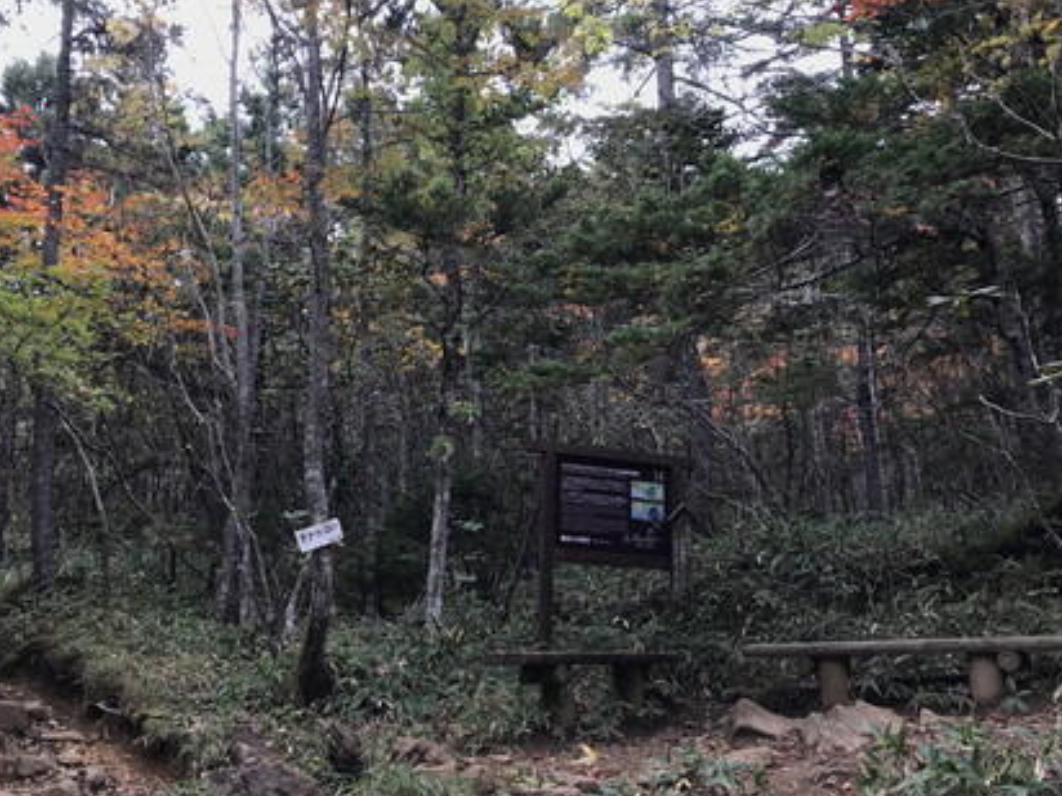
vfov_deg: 41.8
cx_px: 490
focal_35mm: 34
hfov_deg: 53.9
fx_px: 1043
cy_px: 395
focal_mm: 3.99
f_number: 1.8
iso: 20
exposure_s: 1/154
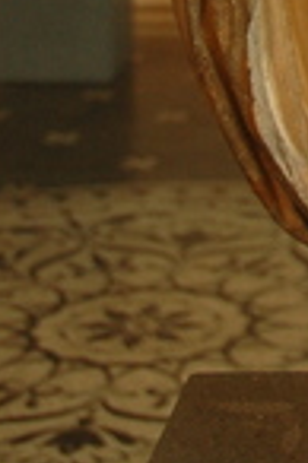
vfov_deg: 11.0
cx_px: 635
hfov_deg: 7.4
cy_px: -350
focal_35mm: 176
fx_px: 2264
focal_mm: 26
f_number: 4.5
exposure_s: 1/80
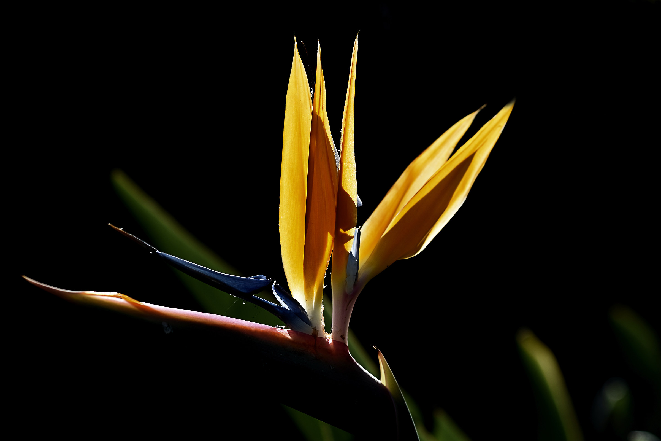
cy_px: 220
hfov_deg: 10.2
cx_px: 330
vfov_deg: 6.8
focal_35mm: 202
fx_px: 3718
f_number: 4.5
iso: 100
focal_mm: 135
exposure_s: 1/640
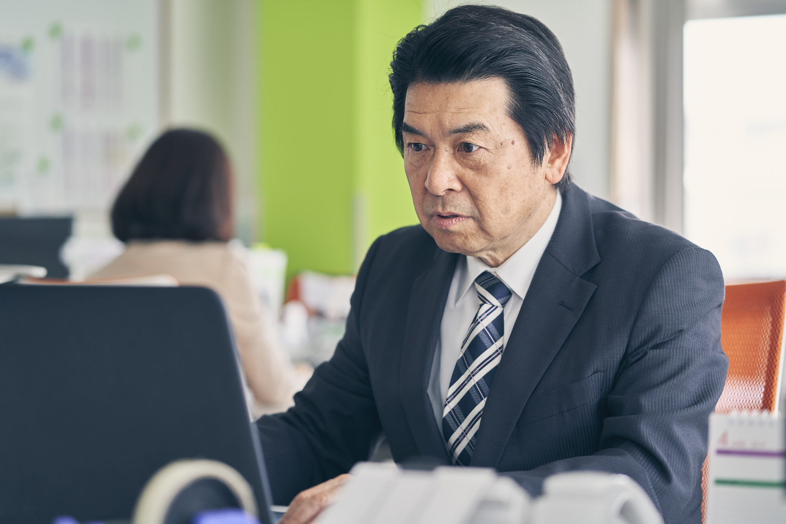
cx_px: 393
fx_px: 1856
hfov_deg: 23.9
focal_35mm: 85
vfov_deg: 16.1
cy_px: 262
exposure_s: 1/200
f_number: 2.8
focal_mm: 85
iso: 400
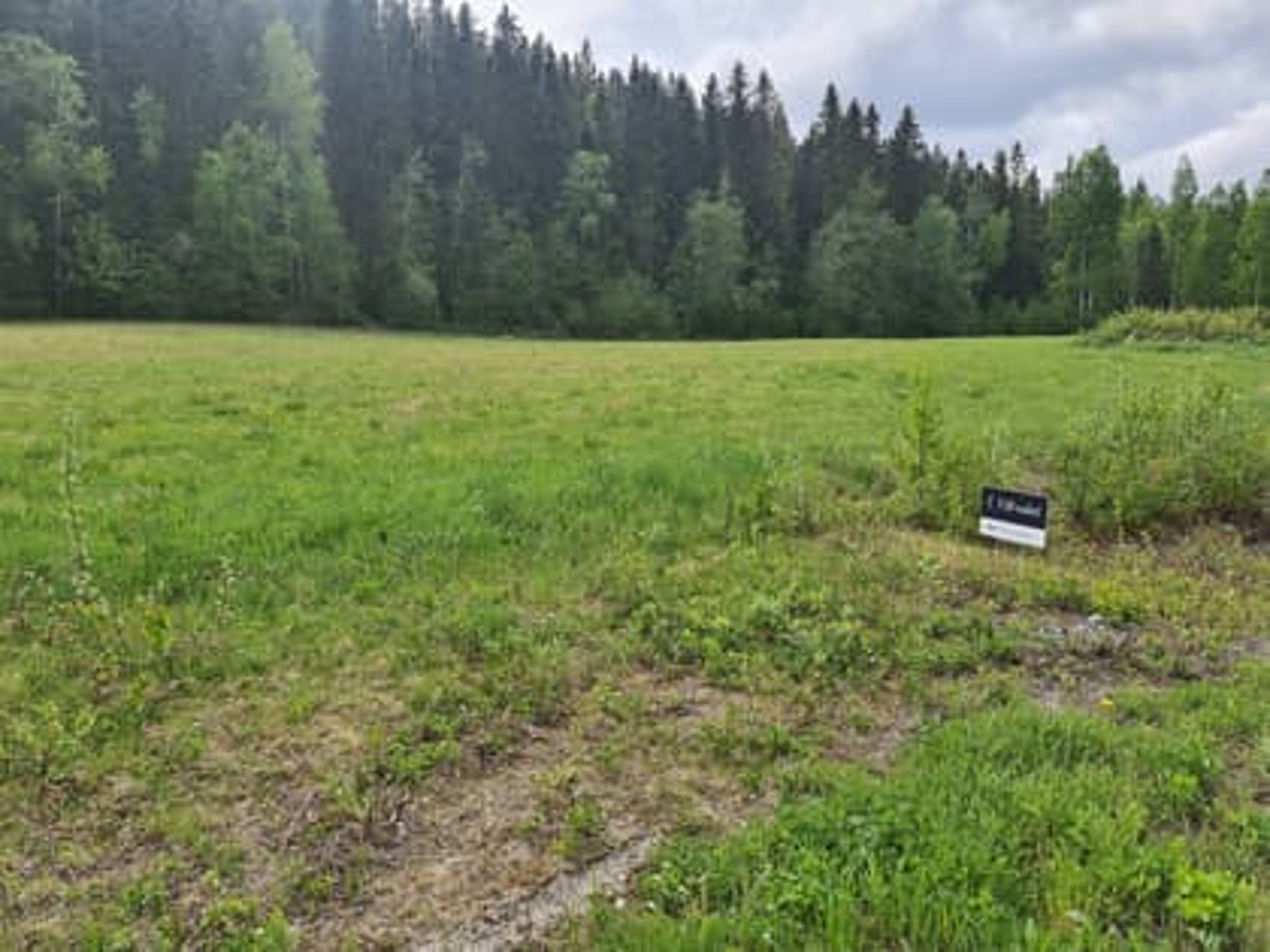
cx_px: 635
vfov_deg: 54.9
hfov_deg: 69.4
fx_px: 917
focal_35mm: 25
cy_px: 476
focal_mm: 7
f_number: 1.8
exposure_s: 1/728
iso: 50
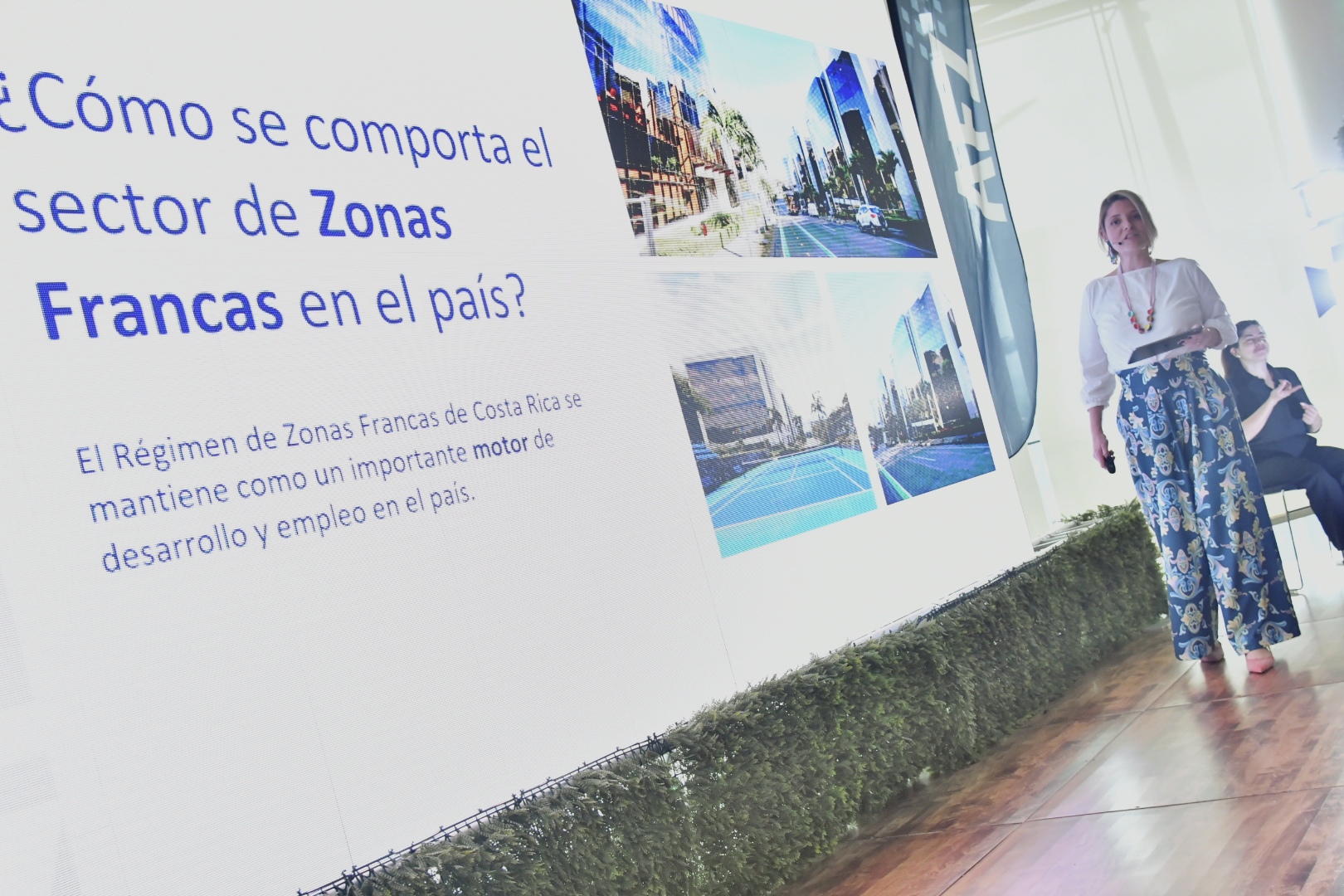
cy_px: 448
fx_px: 1568
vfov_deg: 31.9
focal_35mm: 42
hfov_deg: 46.4
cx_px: 672
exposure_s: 1/250
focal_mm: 28
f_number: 4.5
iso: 2500
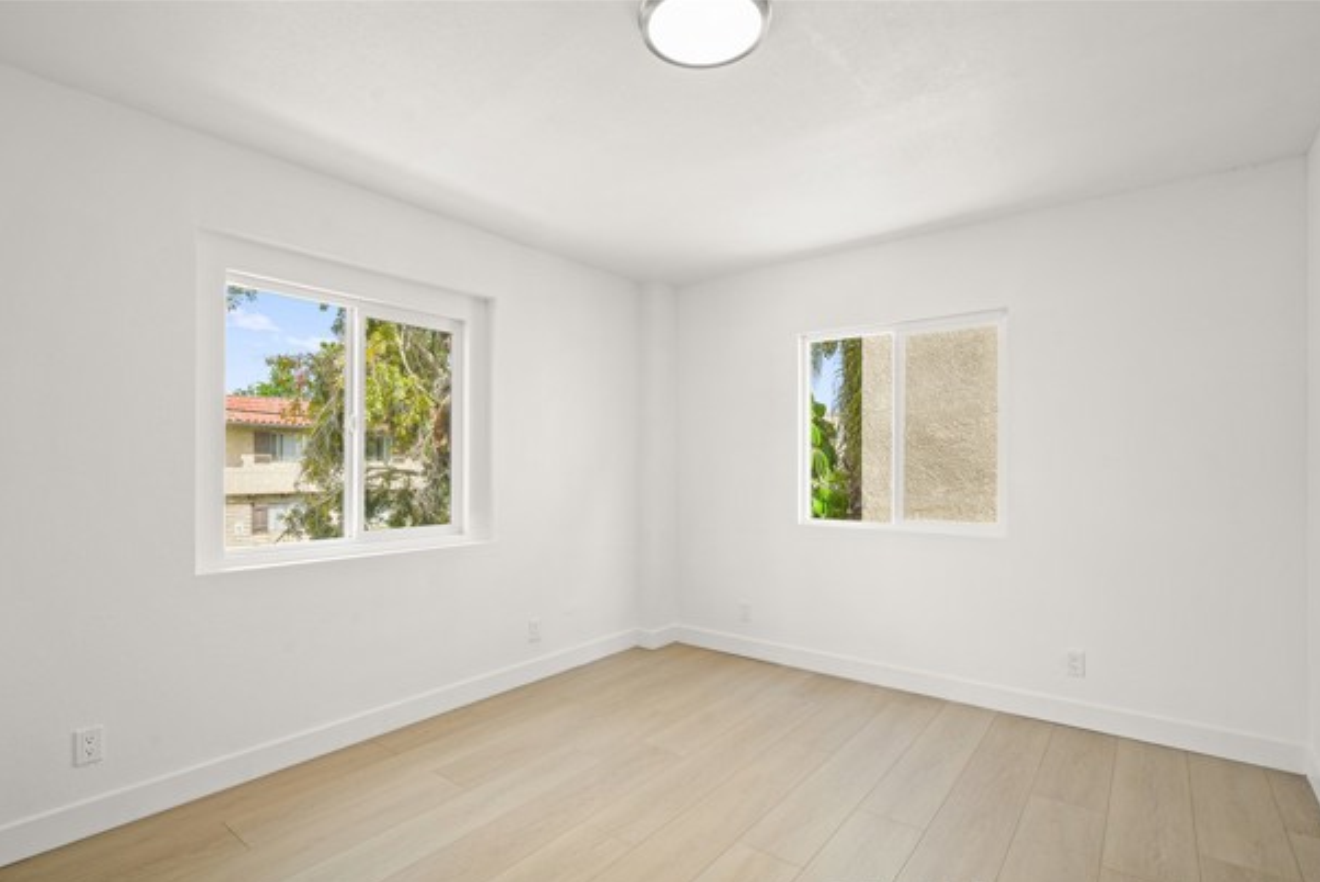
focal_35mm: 17
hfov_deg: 93.2
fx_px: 624
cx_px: 664
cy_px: 466
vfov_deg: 70.4
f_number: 8
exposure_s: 1/30
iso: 320
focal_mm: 16
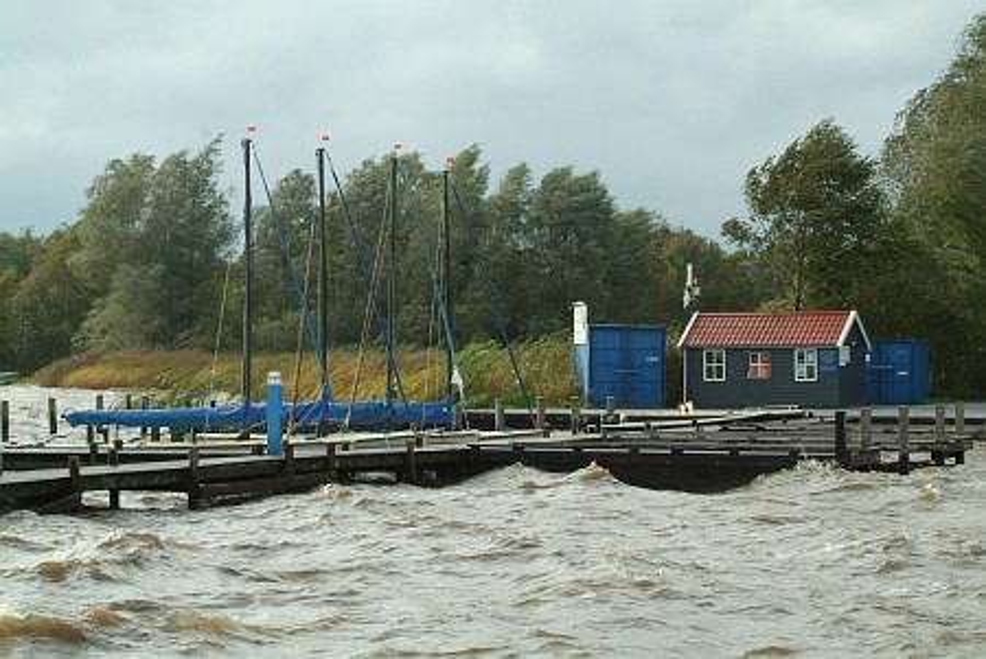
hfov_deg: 23.4
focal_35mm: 87
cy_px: 330
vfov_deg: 15.7
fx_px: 2385
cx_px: 493
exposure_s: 1/1500
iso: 400
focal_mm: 58
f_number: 4.8
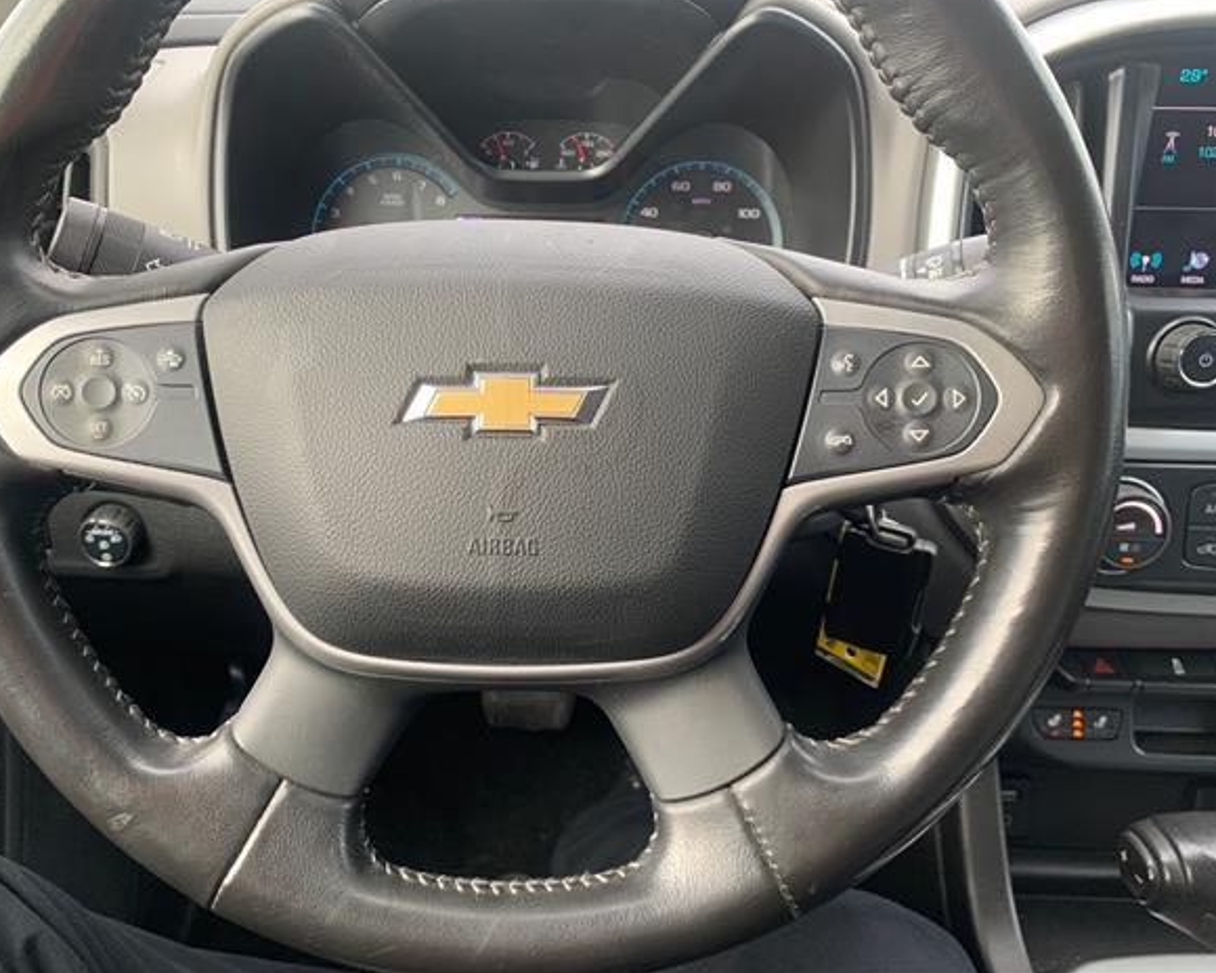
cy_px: 472
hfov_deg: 62.1
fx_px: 1008
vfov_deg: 51.5
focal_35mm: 28
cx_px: 560
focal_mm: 4.25
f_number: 1.8
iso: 64
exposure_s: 1/121
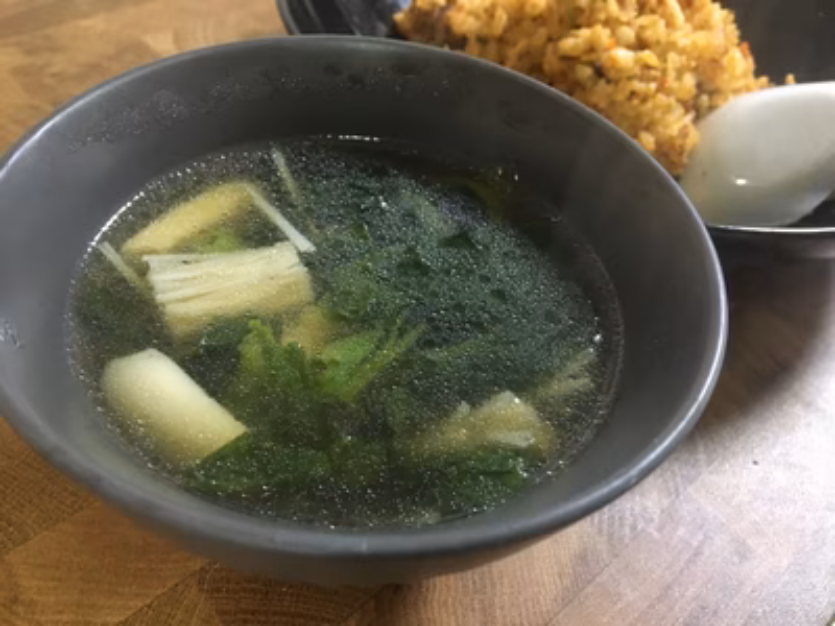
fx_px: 700
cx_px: 418
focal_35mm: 29
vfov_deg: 48.2
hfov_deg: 61.7
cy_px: 313
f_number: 2.2
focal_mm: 4.15
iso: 250
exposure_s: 1/15
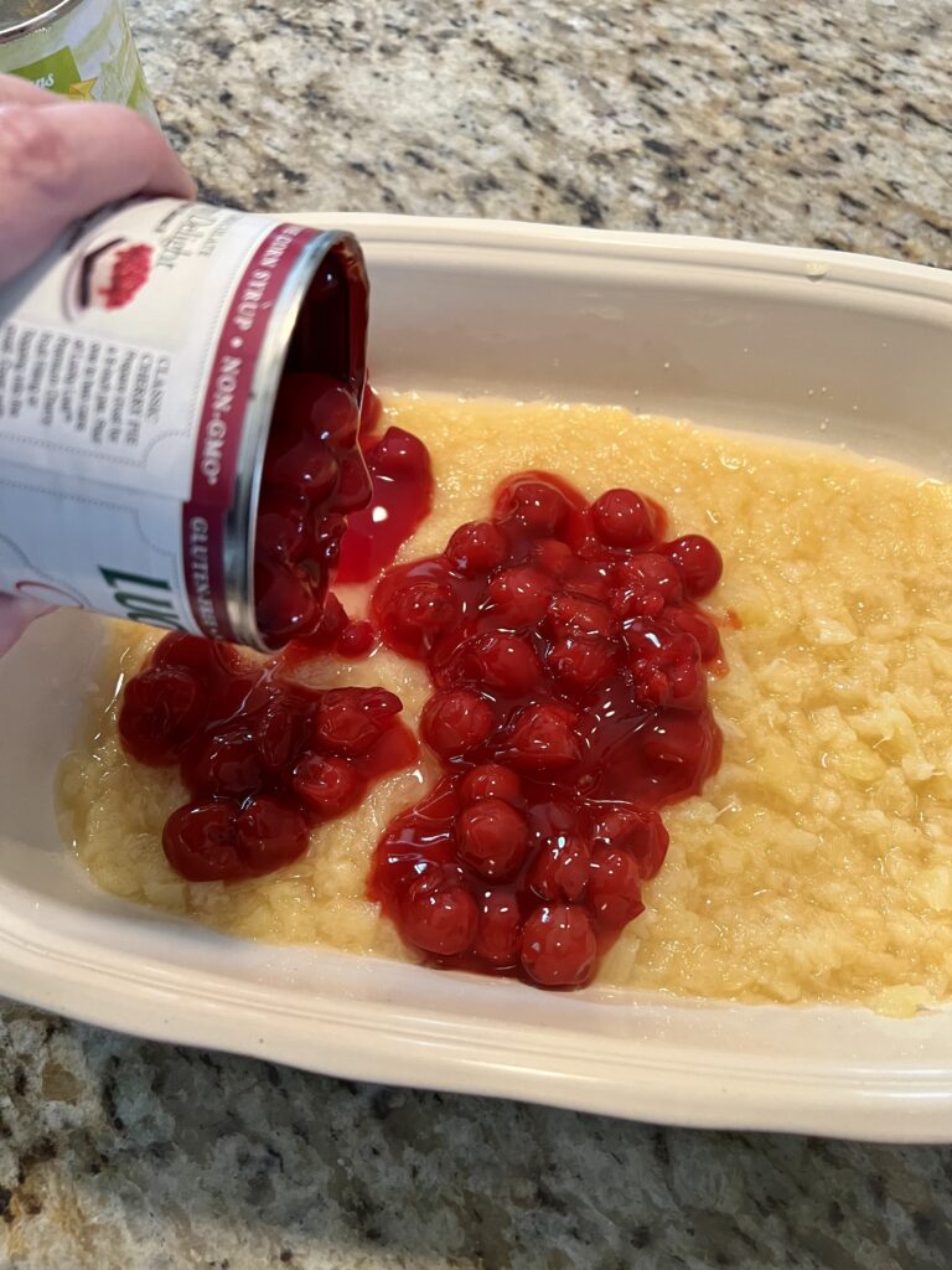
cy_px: 635
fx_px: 953
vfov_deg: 67.3
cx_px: 476
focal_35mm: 26
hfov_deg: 53.1
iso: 250
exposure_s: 1/60
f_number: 1.5
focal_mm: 5.7
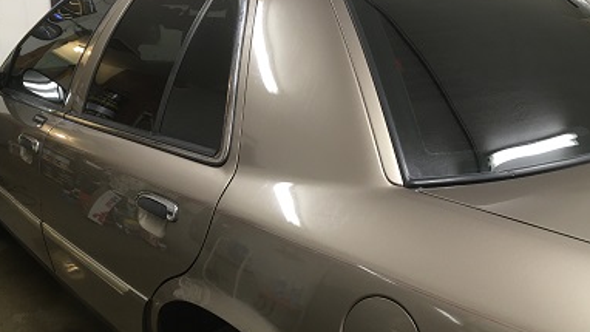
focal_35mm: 38
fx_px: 595
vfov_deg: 31.1
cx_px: 300
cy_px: 194
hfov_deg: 52.8
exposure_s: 1/30
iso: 80
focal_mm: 4.15
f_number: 2.2
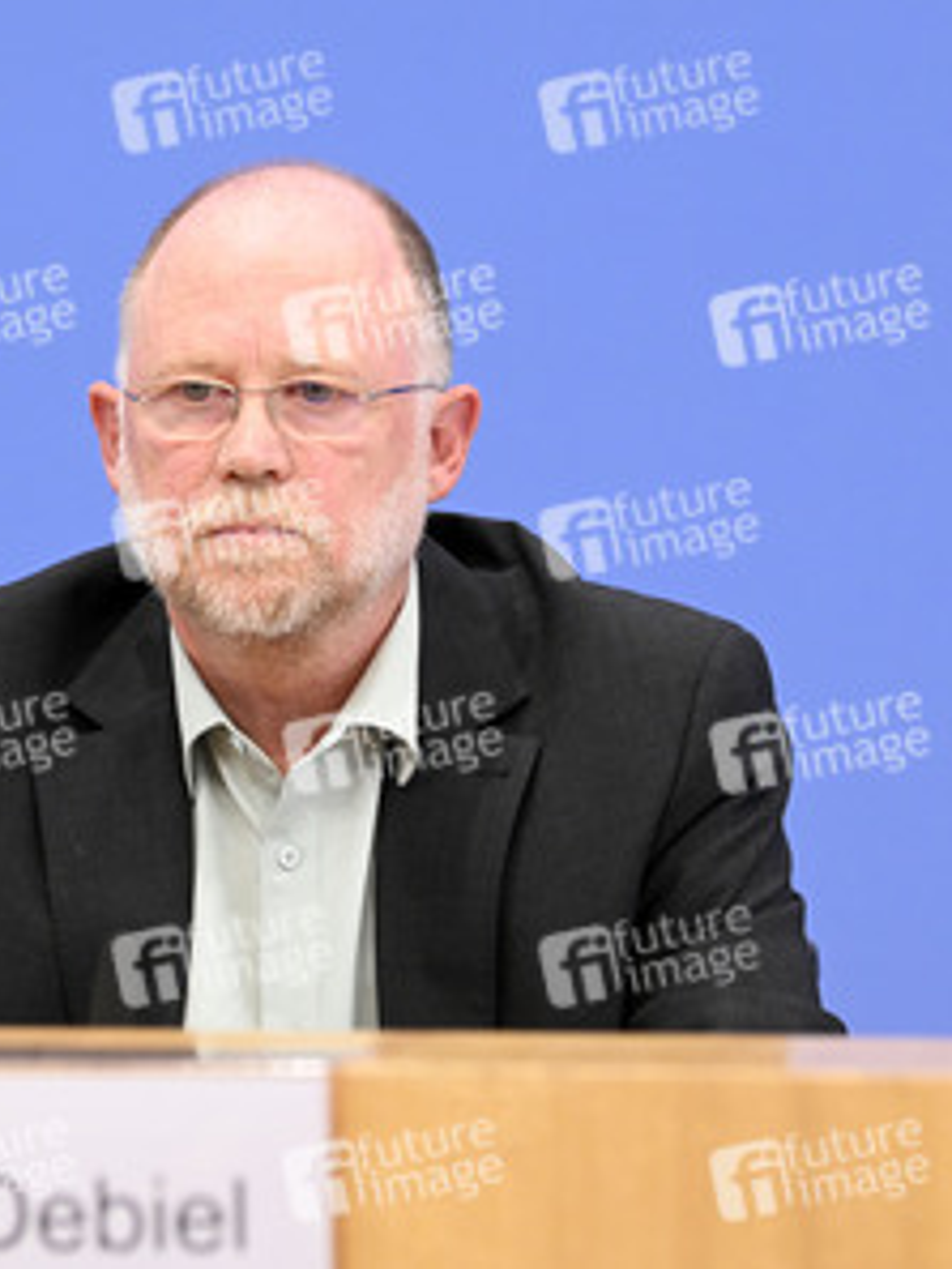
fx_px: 4544
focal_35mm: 124
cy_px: 637
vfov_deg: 15.9
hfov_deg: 11.9
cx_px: 280
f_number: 4.5
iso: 4000
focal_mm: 85
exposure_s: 1/640
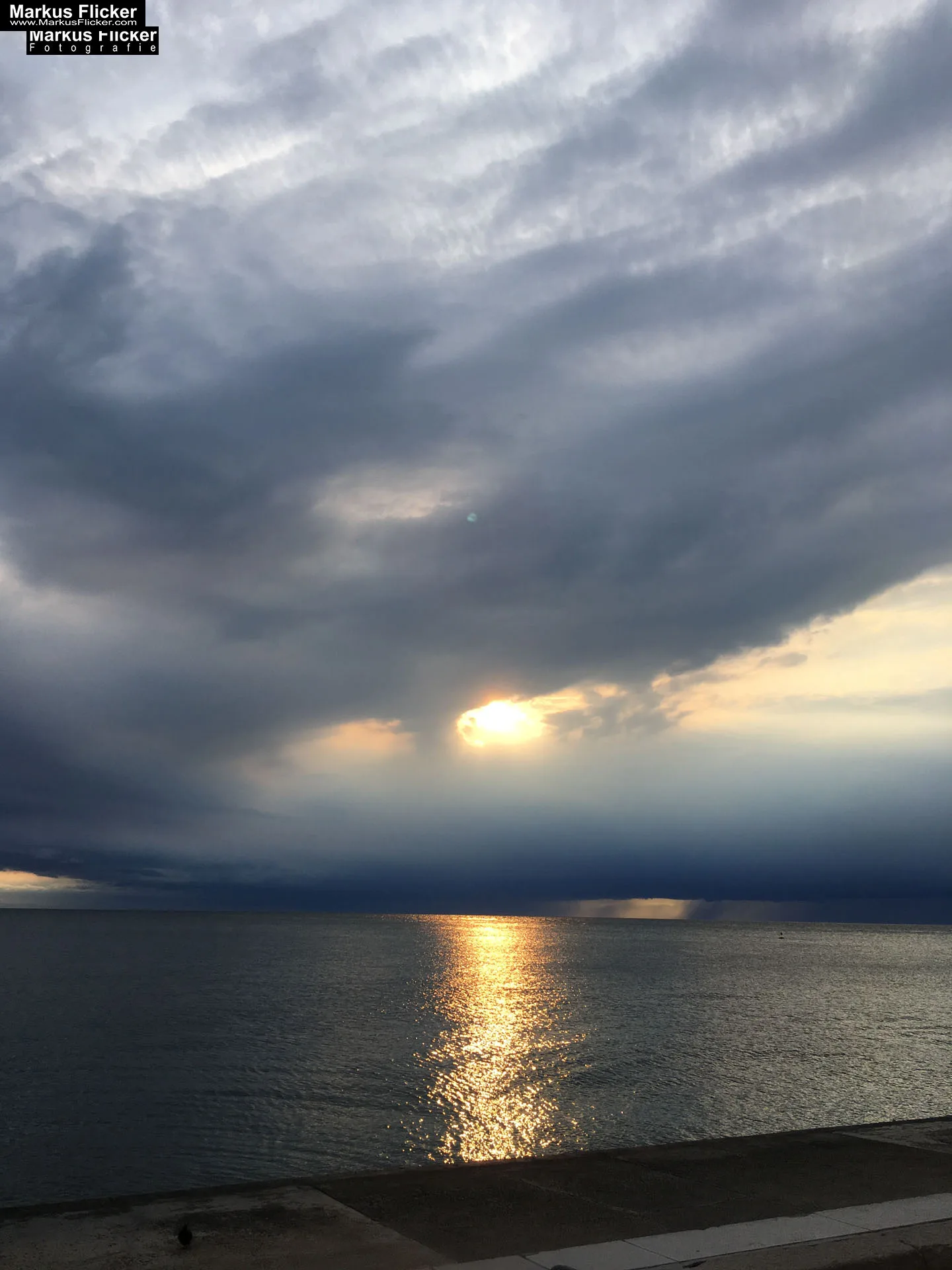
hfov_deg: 48.2
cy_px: 635
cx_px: 476
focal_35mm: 29
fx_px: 1063
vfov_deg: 61.7
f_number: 2.2
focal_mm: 4.15
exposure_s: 1/1150
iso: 25
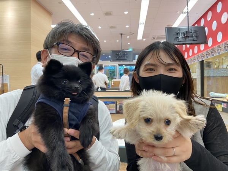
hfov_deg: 67.3
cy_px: 86
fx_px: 171
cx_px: 114
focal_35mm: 26
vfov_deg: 53.1
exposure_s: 1/50
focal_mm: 4.25
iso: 64
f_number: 1.8
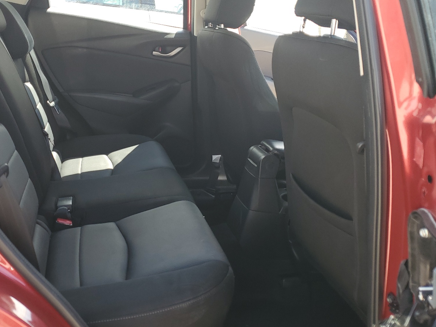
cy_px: 152
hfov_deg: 52.2
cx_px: 172
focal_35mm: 35
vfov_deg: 40.7
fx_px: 441
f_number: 1.5
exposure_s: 1/278
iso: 50
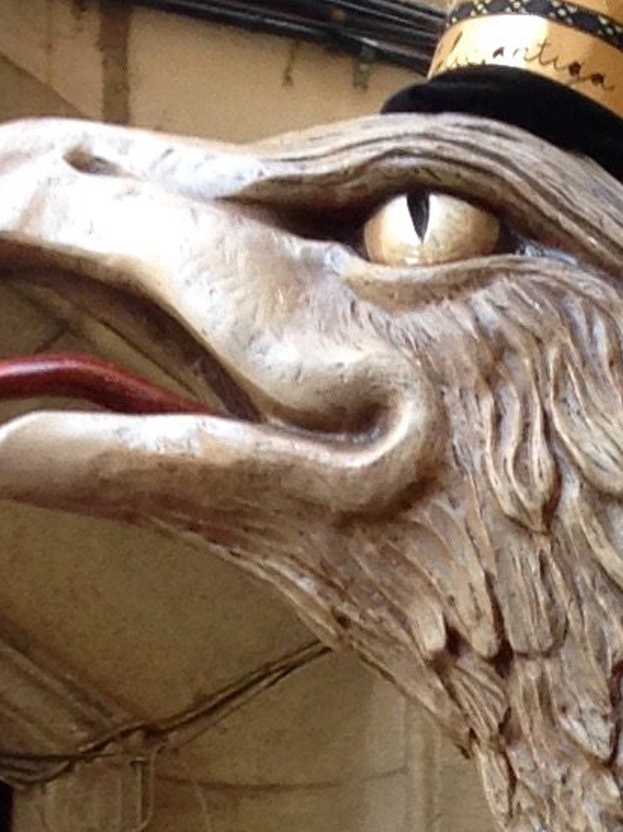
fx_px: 4707
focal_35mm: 196
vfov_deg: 9.5
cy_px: 1623
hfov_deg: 7.4
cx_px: 1003
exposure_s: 1/60
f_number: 2.4
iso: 50
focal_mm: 4.12
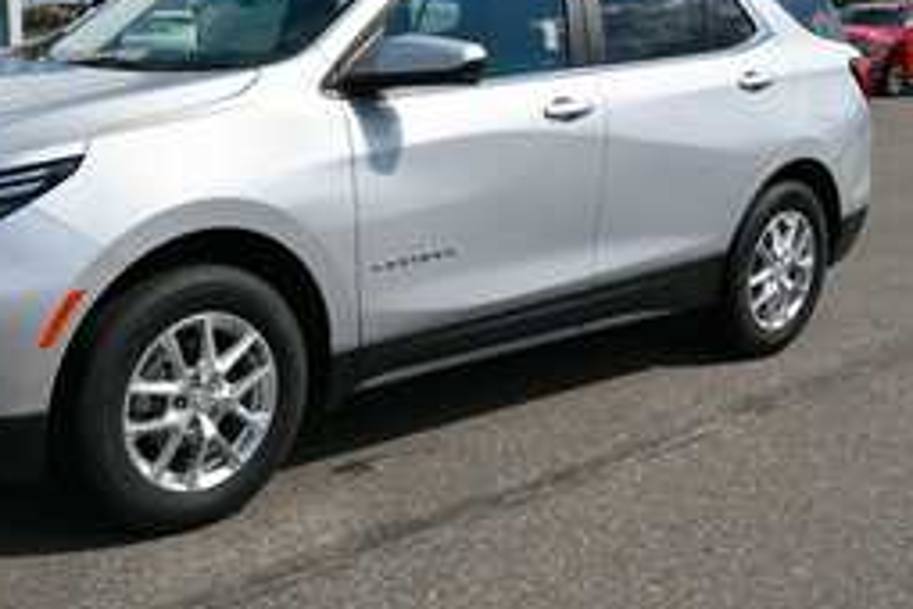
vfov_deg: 28.6
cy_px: 253
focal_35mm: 47
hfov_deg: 41.1
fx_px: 1192
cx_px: 269
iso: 100
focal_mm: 20
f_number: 10
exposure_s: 1/400
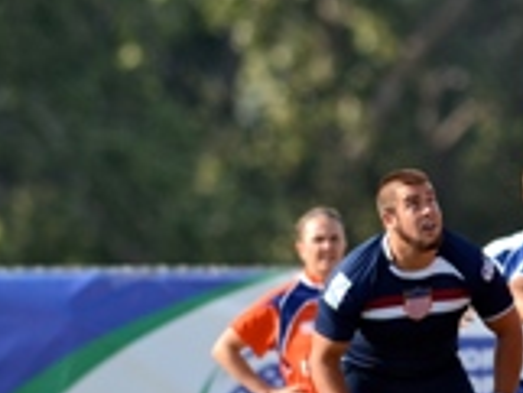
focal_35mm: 1404
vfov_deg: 1.1
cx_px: 676
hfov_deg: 1.4
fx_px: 21228
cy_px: 41
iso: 400
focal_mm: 300
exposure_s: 1/6400
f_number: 2.8
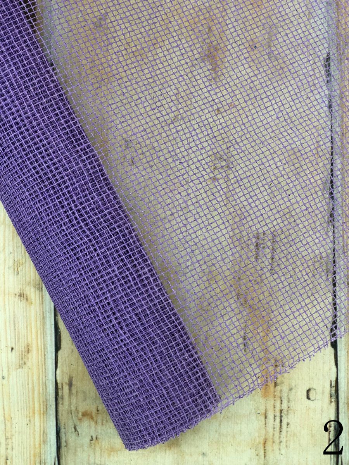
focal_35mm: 52
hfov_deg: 28.0
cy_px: 232
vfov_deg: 36.8
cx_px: 174
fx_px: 699
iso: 25
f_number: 2.4
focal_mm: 6
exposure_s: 1/50
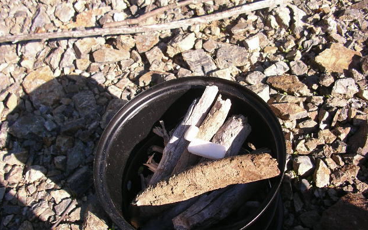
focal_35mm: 40
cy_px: 137
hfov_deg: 49.3
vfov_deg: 31.9
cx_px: 181
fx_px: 401
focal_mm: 5.7
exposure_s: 1/320
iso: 50
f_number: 2.8
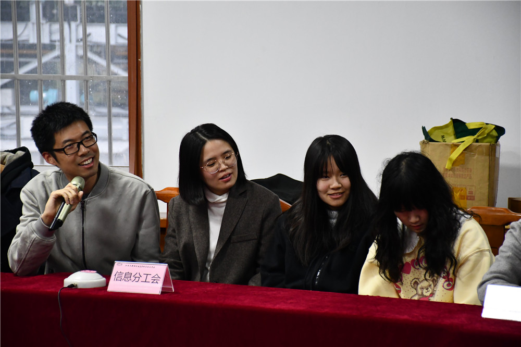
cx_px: 260
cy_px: 174
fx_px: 2054
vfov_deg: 9.7
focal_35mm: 142
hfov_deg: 14.5
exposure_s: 1/80
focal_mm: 95
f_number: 5.3
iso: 3200
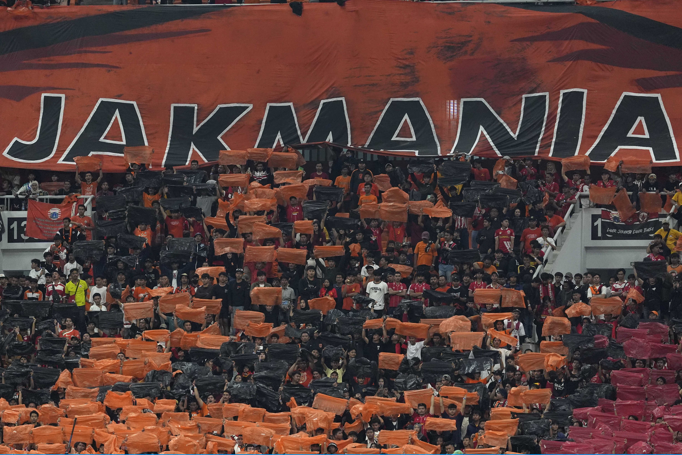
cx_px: 341
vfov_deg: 4.6
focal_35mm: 300
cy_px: 228
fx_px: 5683
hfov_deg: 6.9
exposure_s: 1/1600
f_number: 2.8
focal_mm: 300
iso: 4000
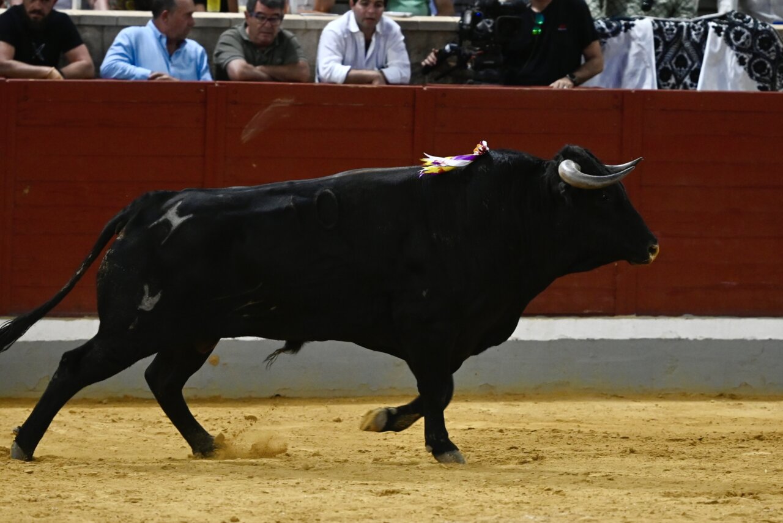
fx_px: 5549
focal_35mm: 255
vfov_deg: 5.4
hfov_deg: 8.1
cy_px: 262
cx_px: 392
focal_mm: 170
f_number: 3.2
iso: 2500
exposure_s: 1/500
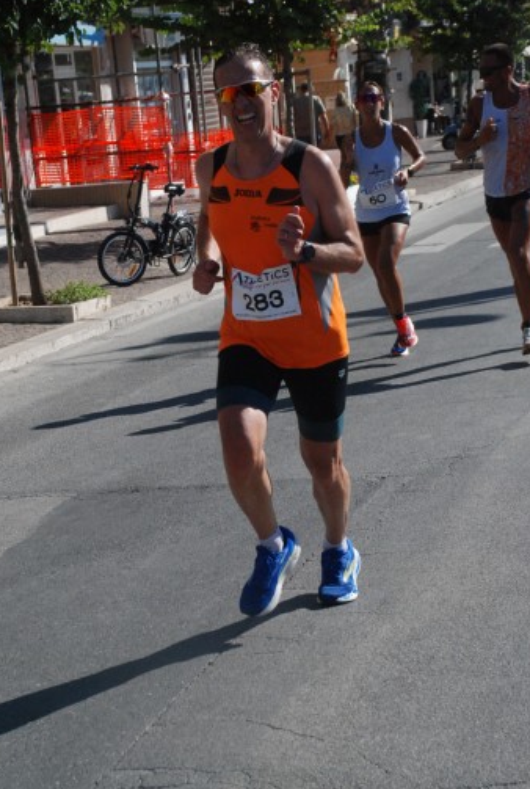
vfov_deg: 21.9
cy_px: 383
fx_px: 2042
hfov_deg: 14.8
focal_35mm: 93
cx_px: 233
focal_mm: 52
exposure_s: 1/2000
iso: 1000
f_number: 8
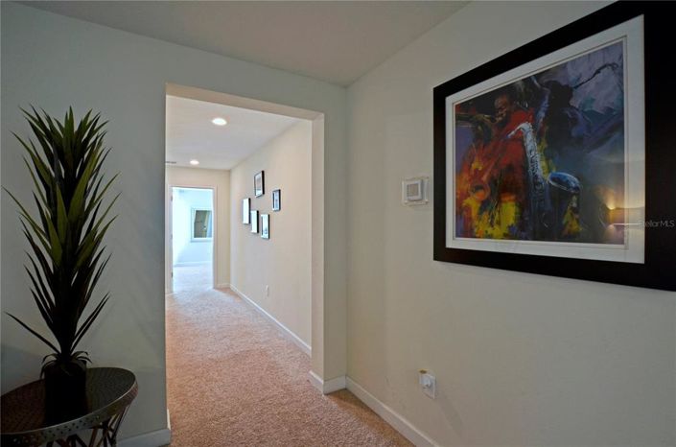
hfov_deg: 100.5
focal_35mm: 15
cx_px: 338
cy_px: 224
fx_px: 281
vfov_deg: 77.0
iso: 200
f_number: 4
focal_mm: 10
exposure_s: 1/30
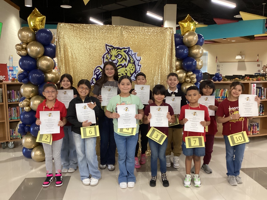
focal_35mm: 31
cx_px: 134
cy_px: 100
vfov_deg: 45.4
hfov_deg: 58.4
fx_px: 239
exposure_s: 1/60
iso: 320
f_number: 2.4
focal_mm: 3.3
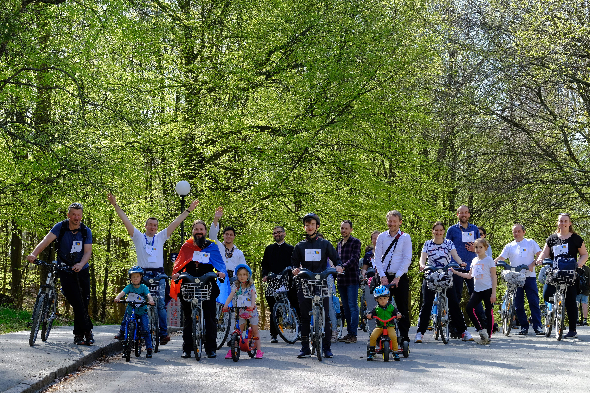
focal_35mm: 75
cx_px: 295
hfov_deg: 27.0
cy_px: 196
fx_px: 1229
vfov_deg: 18.2
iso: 400
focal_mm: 50
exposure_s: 1/150
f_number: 8
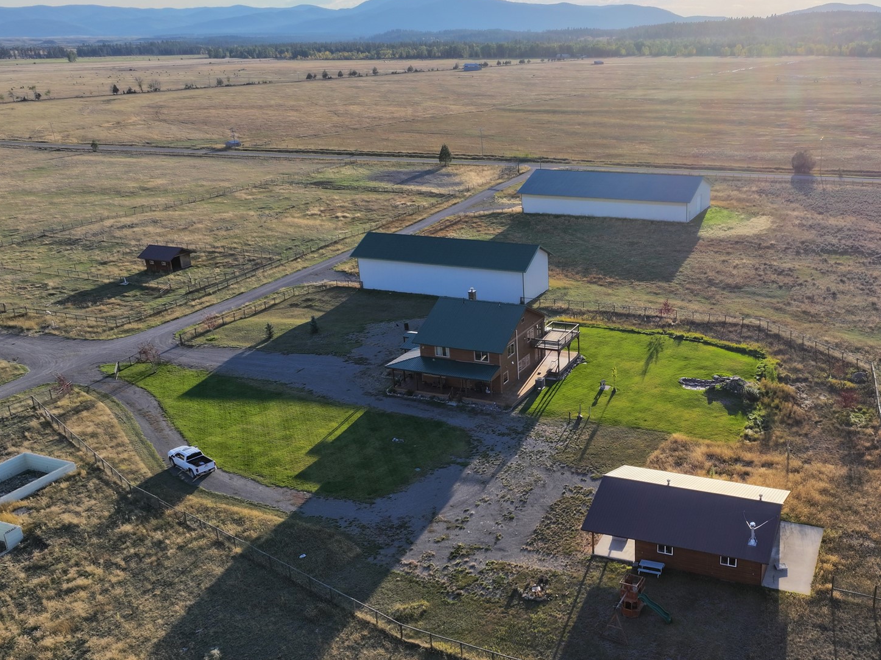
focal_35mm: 34
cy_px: 333
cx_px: 580
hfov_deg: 53.0
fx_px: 865
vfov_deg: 41.8
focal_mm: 12.29
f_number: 5.6
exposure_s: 1/120
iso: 100
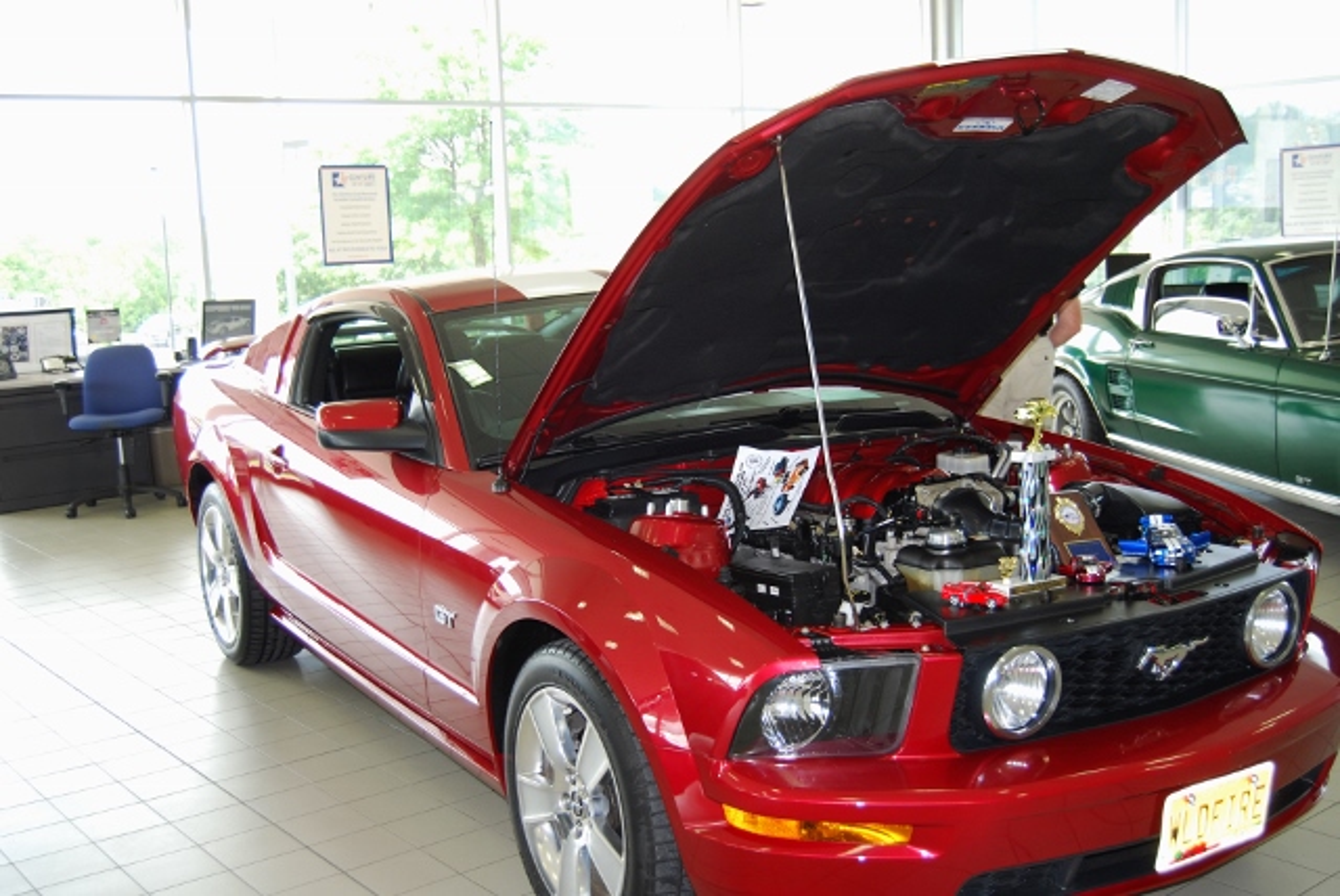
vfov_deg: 34.3
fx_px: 1453
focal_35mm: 39
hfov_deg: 49.5
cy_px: 448
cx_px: 670
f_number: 4.2
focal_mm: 26
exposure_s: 1/60
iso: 280
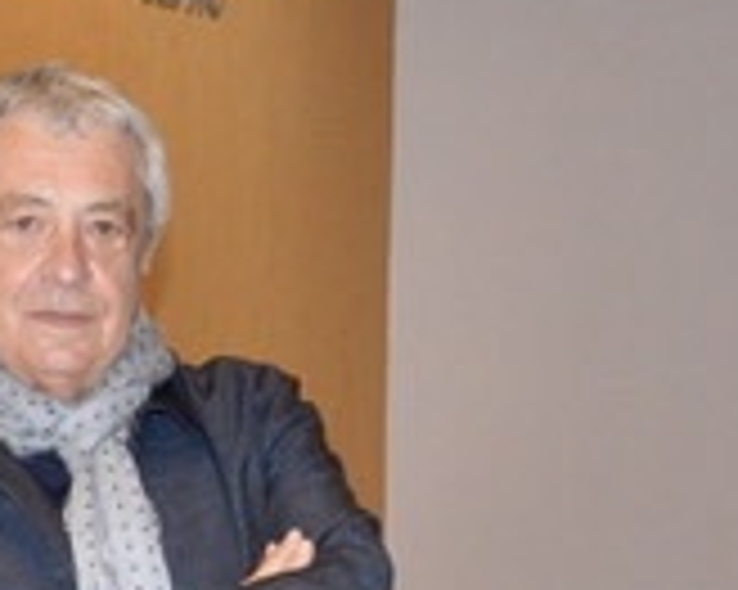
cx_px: 274
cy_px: 820
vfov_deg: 11.3
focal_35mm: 132
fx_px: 2881
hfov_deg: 14.6
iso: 1800
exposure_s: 1/60
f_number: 3.8
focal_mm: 24
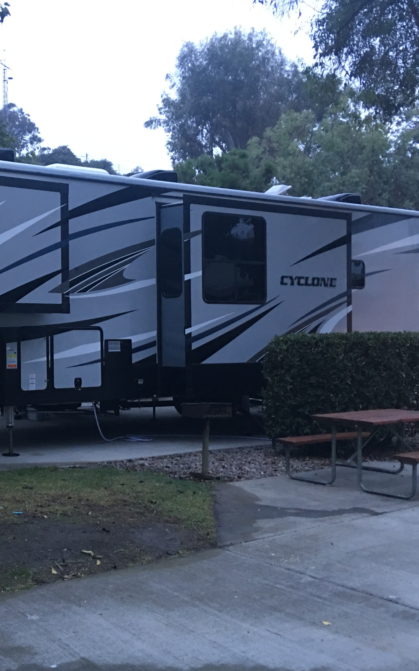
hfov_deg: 28.2
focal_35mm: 44
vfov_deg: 45.3
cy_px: 352
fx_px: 804
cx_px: 52
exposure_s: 1/10
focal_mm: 4.15
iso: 80
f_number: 2.2
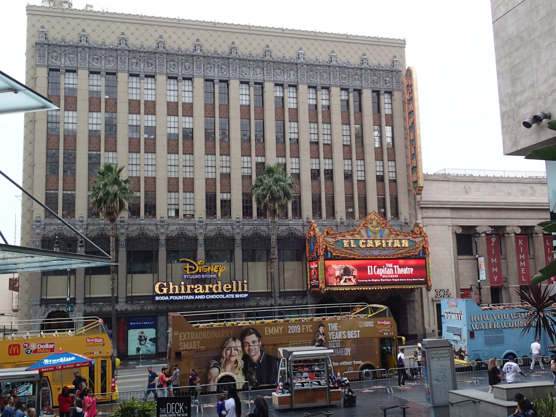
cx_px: 278
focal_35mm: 38
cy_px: 208
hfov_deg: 49.0
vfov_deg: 37.7
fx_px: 610
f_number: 3.5
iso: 100
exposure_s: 1/320
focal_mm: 6.86
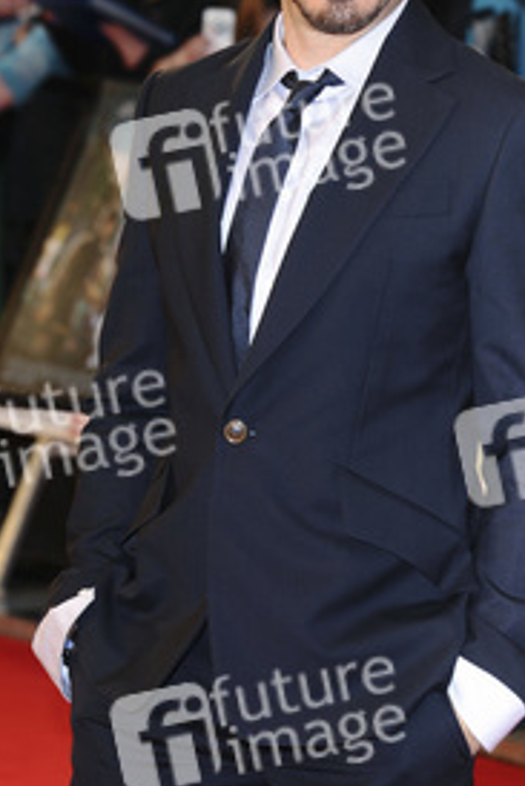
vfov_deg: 10.9
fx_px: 4107
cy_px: 295
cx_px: 343
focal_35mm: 188
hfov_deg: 7.3
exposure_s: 1/200
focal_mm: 86
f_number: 4.5
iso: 320
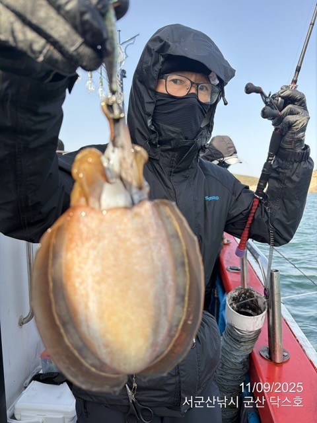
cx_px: 158
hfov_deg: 56.8
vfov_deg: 71.6
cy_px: 212
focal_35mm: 24
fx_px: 293
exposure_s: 1/1437
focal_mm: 6.76
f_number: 1.78
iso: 100
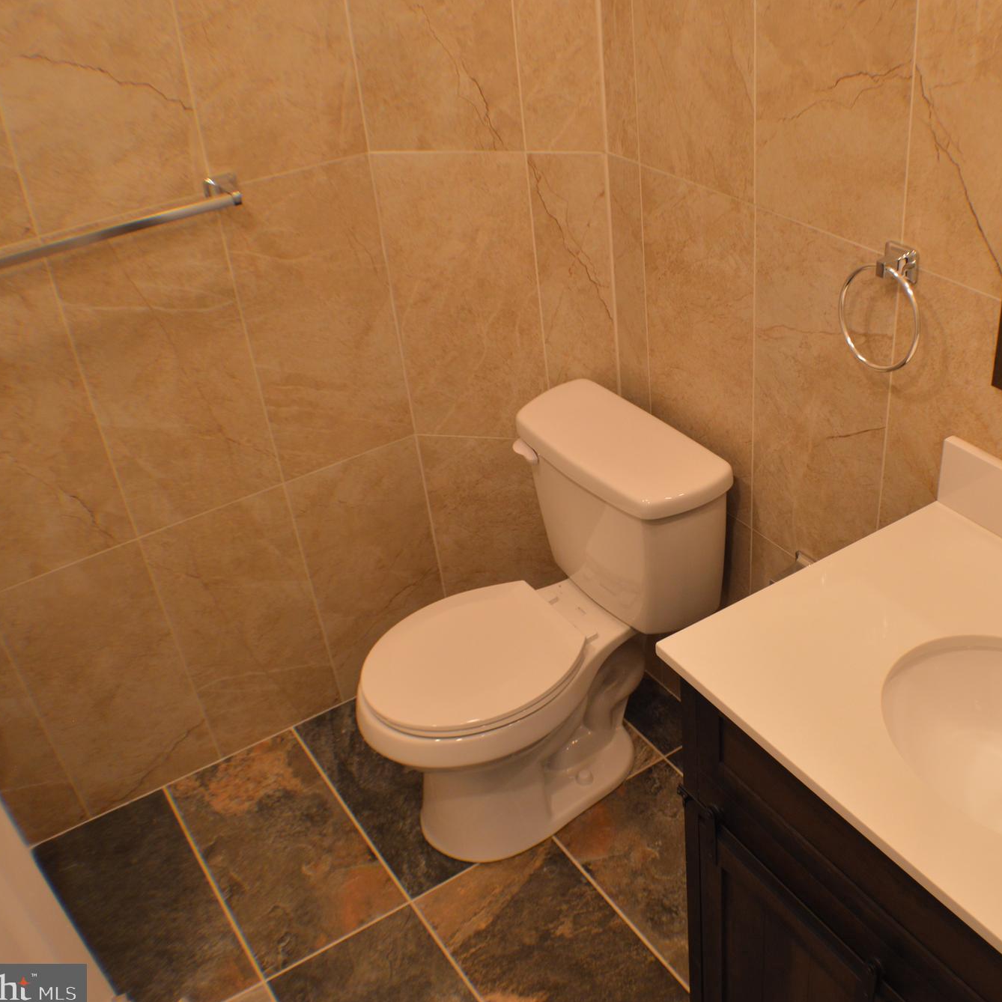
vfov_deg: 42.8
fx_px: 1277
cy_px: 508
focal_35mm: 39
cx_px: 688
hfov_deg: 42.1
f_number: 3.8
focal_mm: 20
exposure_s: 1/60
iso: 400
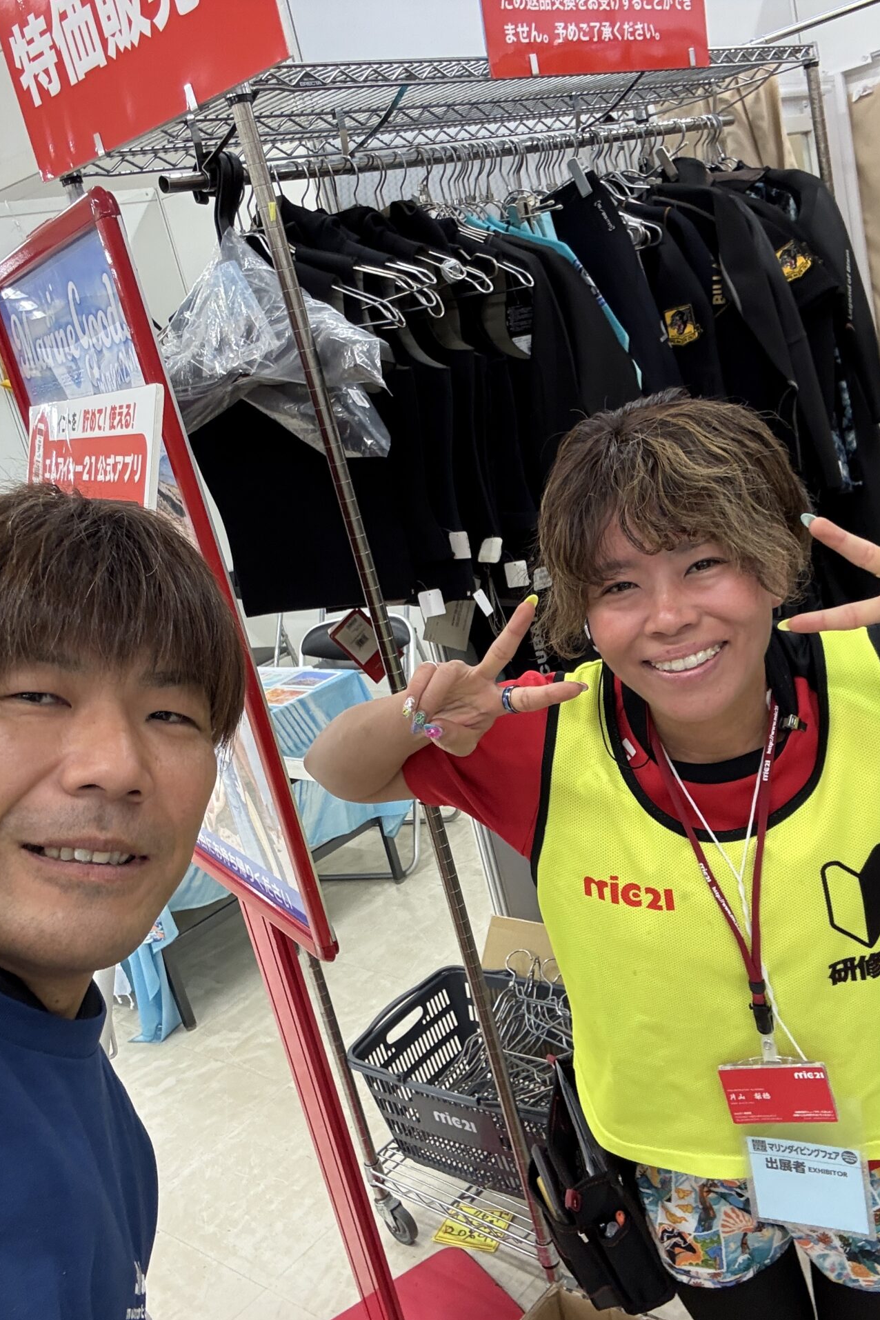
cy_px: 661
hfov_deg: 41.1
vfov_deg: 58.7
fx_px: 1173
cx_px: 491
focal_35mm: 32
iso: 125
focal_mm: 2.69
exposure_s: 1/60
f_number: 1.9
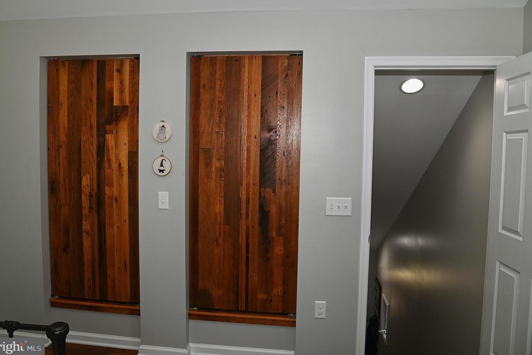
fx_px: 369
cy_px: 173
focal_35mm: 25
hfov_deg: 71.5
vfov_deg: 51.3
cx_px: 262
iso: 400
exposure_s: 1/60
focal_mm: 24
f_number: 7.1
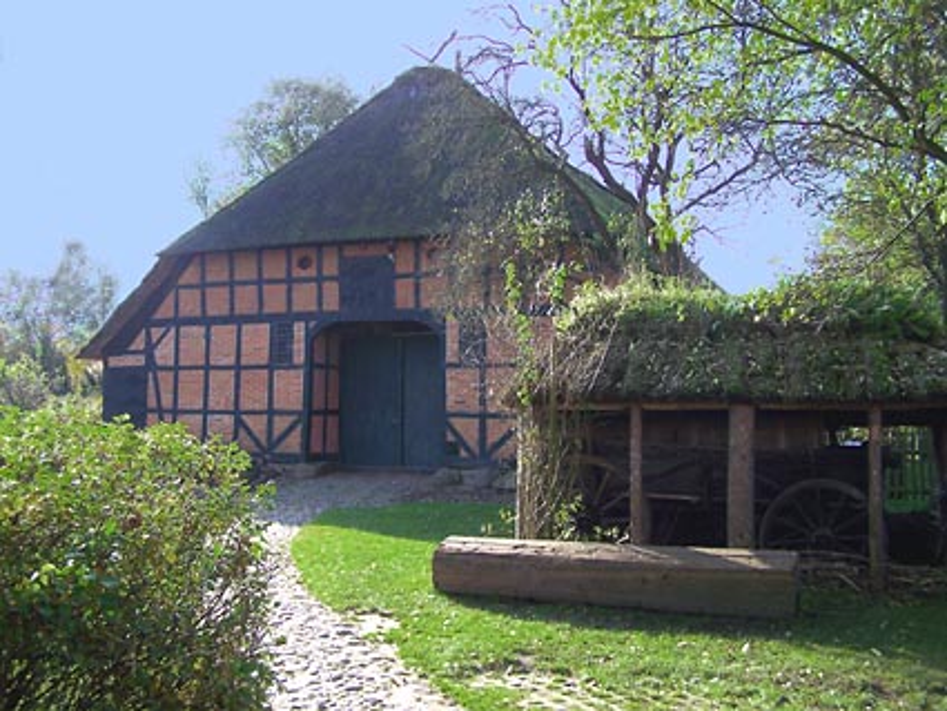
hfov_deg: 49.0
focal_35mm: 38
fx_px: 1040
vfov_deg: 37.7
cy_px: 356
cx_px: 474
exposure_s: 1/200
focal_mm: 6.3
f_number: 2.8
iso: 64
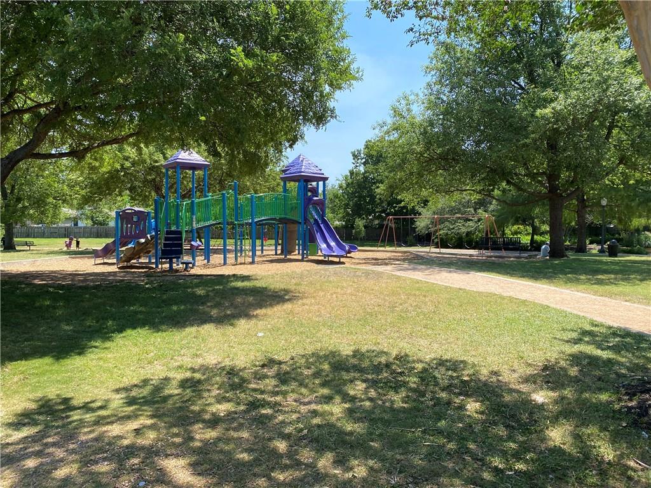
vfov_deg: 53.1
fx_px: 489
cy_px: 244
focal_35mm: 26
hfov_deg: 67.3
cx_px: 326
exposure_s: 1/1093
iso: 32
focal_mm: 4.25
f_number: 1.8
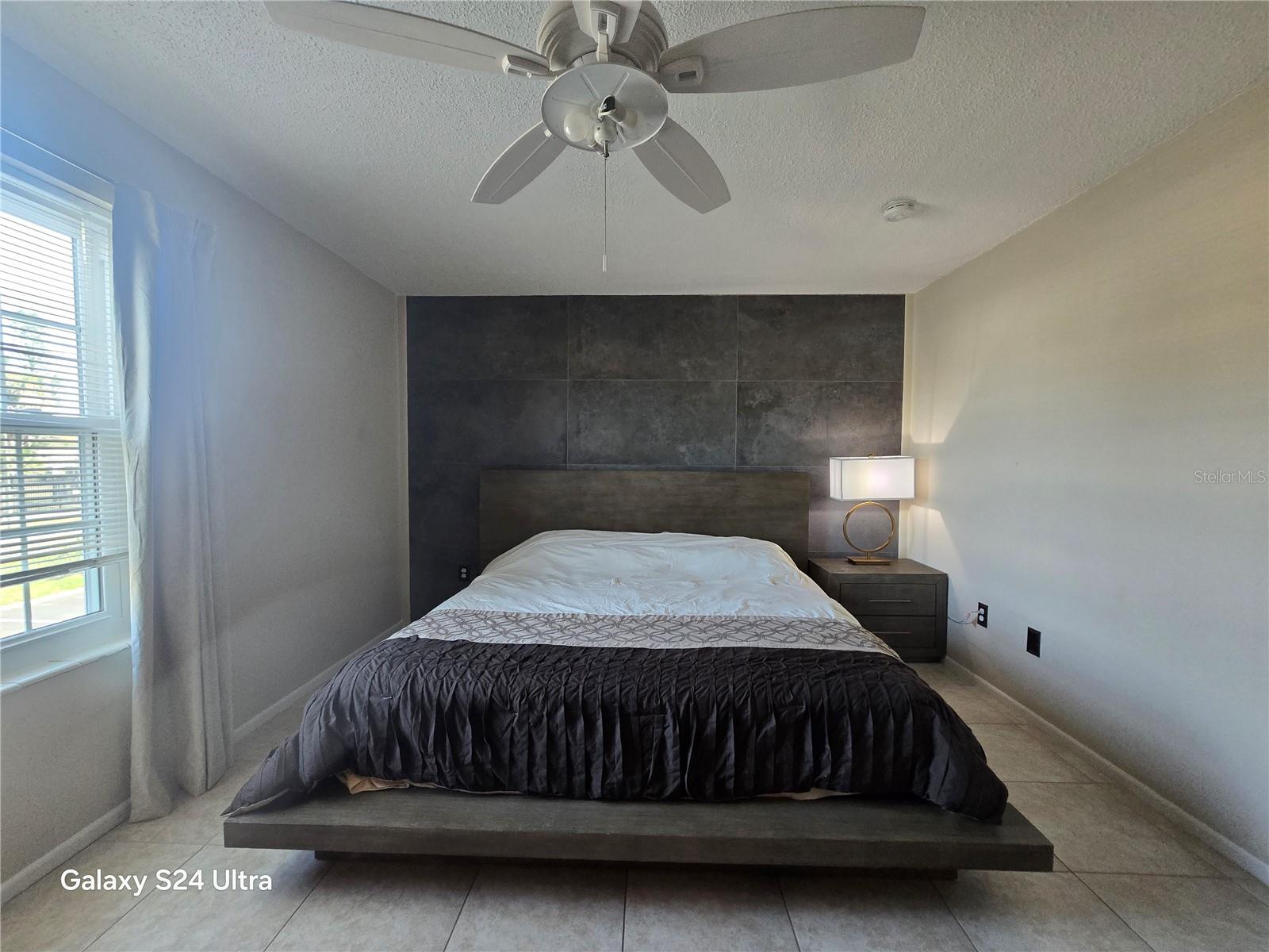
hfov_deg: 106.2
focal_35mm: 13
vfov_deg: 89.9
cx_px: 634
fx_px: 477
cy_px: 476
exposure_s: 1/60
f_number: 2.2
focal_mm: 2.2
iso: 320
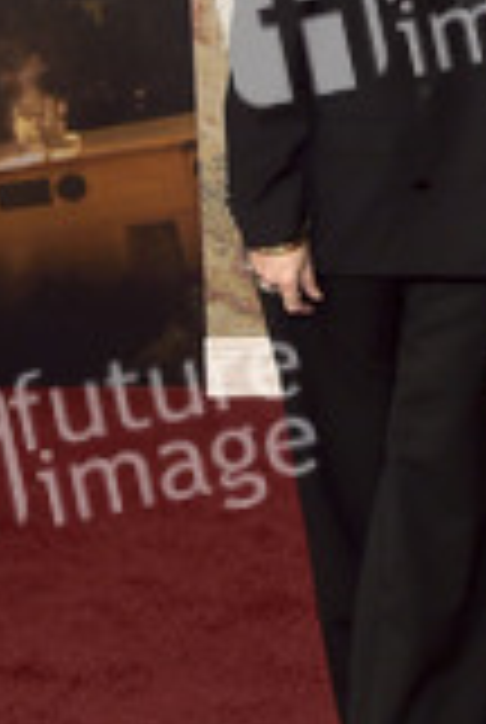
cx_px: 578
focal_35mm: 109
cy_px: 225
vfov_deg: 18.7
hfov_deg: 12.3
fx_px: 2198
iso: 1000
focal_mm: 44
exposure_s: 1/250
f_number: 5.6
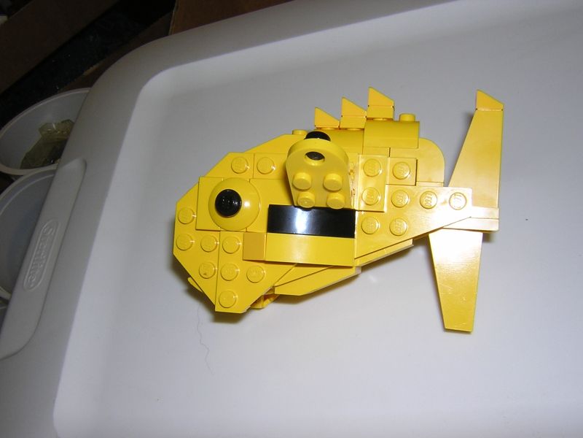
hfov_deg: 51.4
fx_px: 606
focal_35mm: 36
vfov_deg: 39.7
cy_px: 219
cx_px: 292
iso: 100
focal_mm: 4.7
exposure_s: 1/60.1
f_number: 5.2
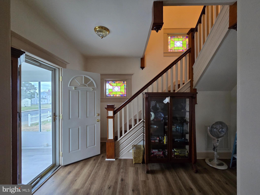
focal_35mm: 13
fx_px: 98
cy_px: 98
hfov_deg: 106.2
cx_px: 130
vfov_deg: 89.9
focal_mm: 2.2
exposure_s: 1/60
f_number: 2.2
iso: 250
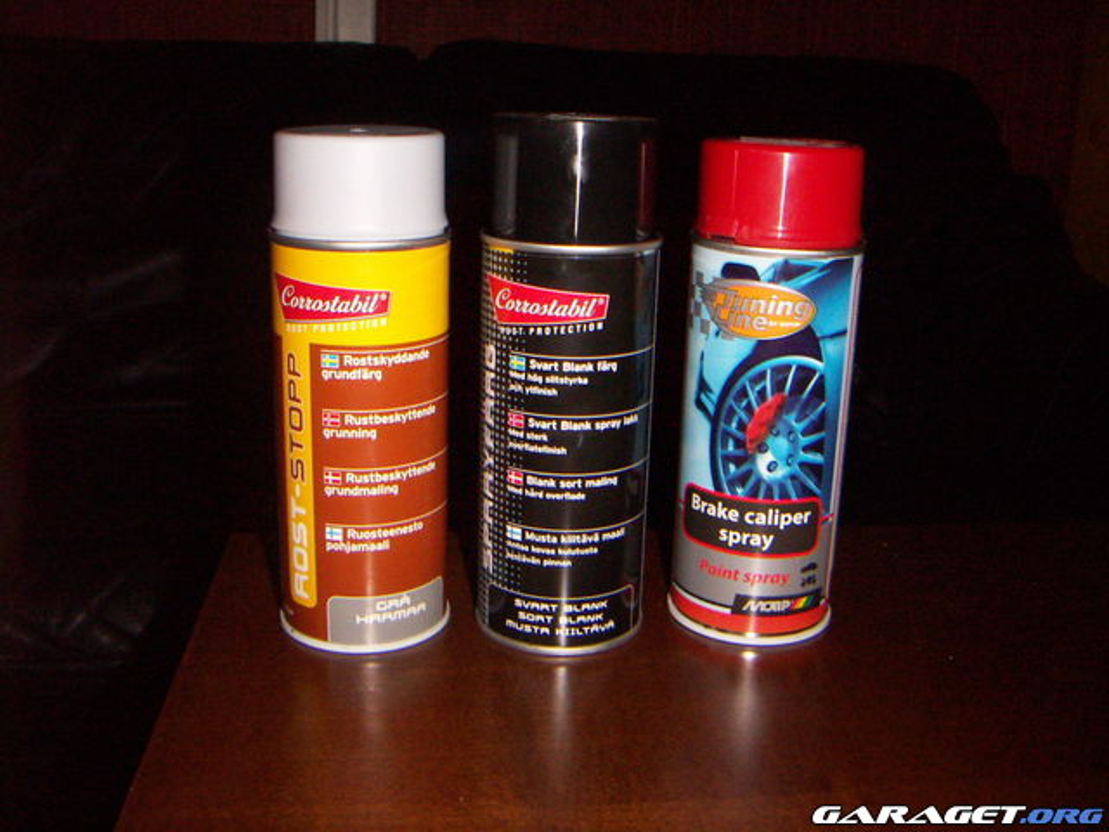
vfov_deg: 39.7
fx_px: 1153
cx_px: 554
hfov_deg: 51.4
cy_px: 416
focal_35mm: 36
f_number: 6.7
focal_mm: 4.7
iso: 200
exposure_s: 1/50
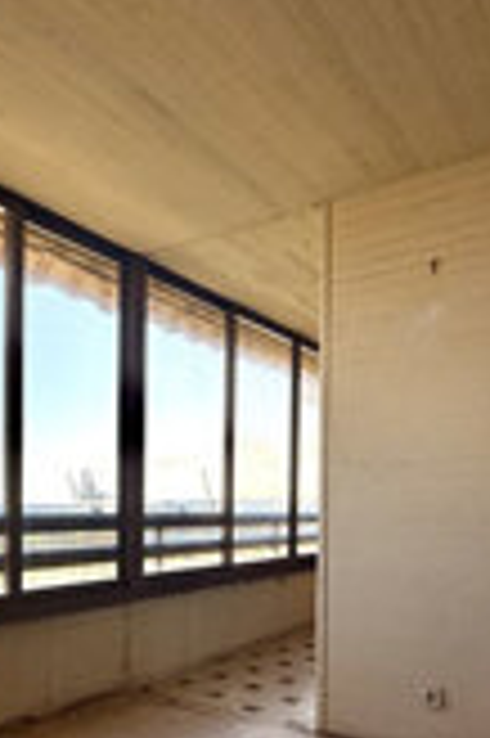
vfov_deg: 56.8
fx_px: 655
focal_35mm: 32
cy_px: 522
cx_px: 202
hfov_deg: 40.9
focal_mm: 2.22
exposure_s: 1/506
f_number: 2.2
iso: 50
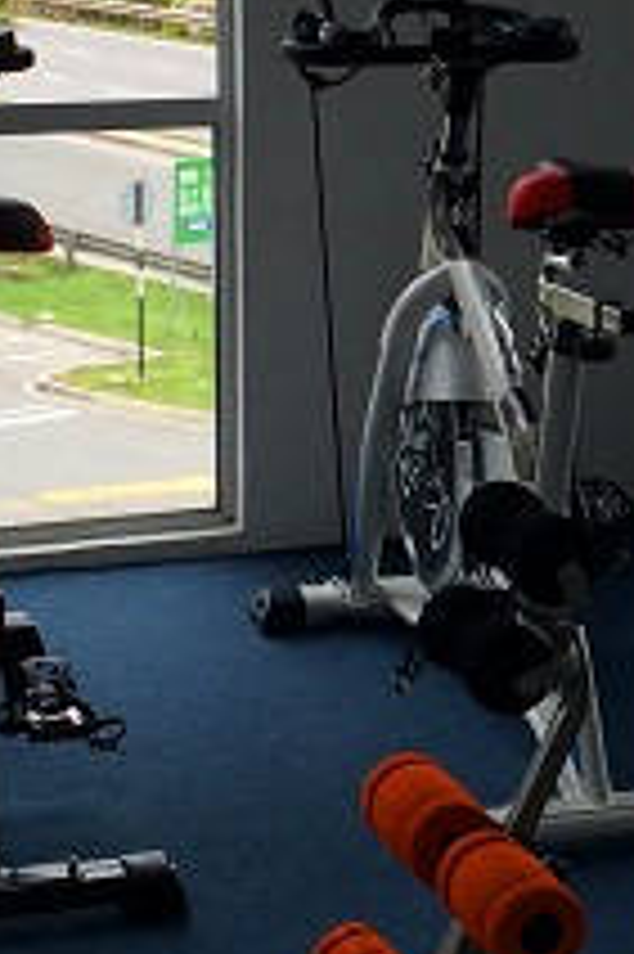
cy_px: 392
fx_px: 3016
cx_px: 773
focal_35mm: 114
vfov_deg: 17.9
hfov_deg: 11.7
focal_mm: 4.15
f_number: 2.2
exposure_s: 1/177
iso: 32
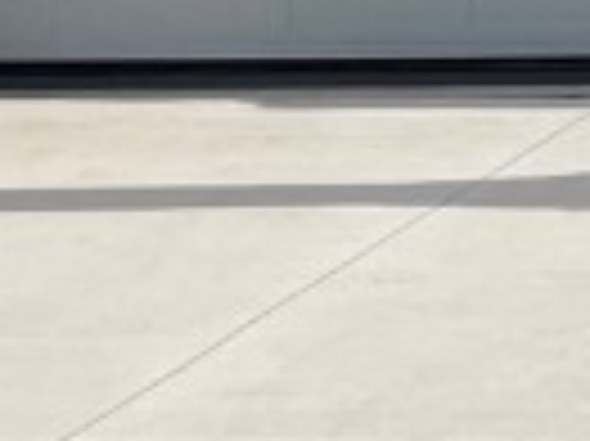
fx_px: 3474
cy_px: -824
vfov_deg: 6.7
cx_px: 1491
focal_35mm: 204
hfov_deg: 8.7
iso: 32
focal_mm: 4.2
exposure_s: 1/6135
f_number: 1.6
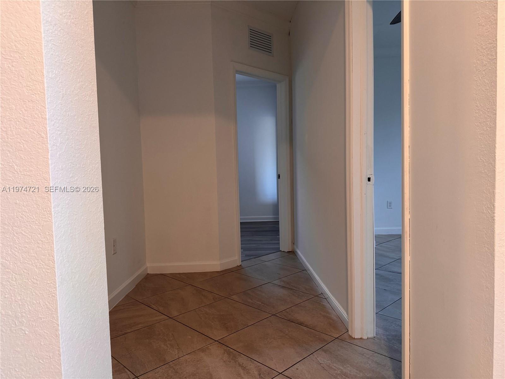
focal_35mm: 24
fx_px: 350
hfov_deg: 71.6
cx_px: 252
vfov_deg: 56.8
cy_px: 190
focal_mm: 6.76
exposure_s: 1/60
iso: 250
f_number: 1.78
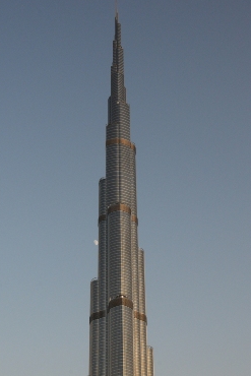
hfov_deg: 25.1
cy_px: 306
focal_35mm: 54
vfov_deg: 35.5
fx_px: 564
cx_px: 112
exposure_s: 1/400
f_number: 10
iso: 800
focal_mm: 31
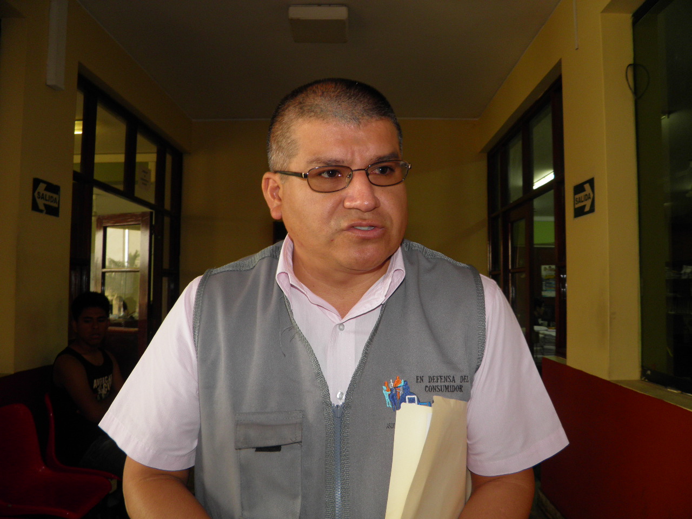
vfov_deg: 49.7
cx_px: 346
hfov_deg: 63.4
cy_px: 260
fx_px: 560
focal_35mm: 28
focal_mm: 4.9
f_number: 2.8
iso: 100
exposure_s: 1/30
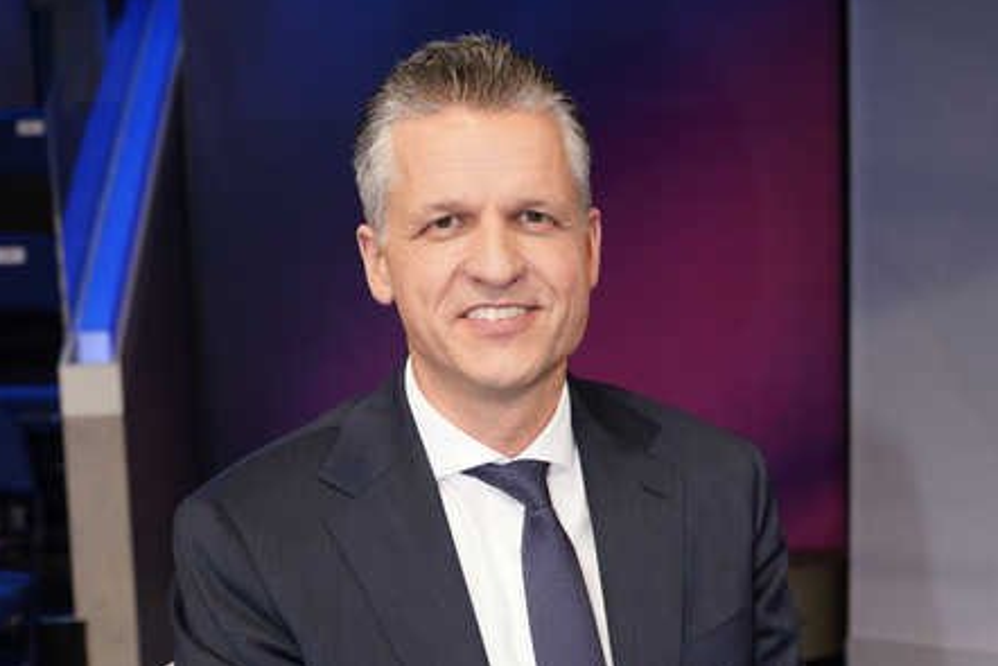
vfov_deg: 25.5
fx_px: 1470
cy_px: 332
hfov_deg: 37.5
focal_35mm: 53
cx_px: 502
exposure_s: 1/125
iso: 2000
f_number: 5.6
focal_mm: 52
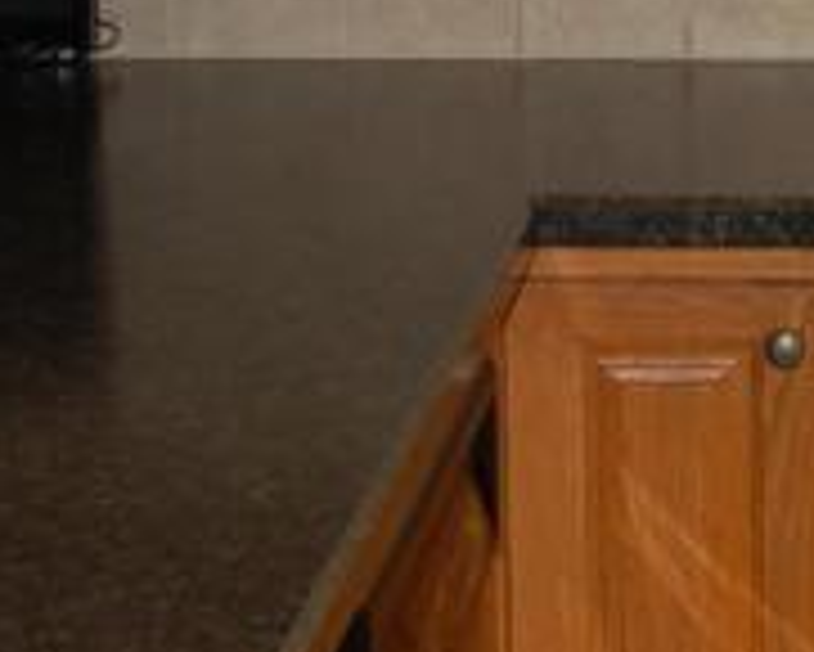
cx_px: 1396
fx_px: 4749
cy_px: -108
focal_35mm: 197
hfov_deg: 9.4
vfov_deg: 7.8
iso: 200
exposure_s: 1/60
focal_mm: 22
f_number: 3.8
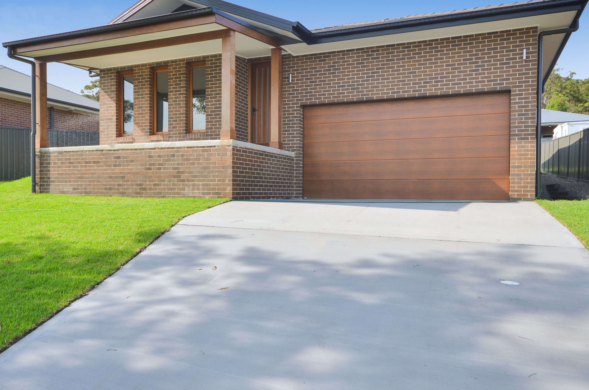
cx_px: 300
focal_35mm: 27
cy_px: 202
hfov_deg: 68.3
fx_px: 434
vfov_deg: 48.4
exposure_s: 1/250
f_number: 8
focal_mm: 15
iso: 140
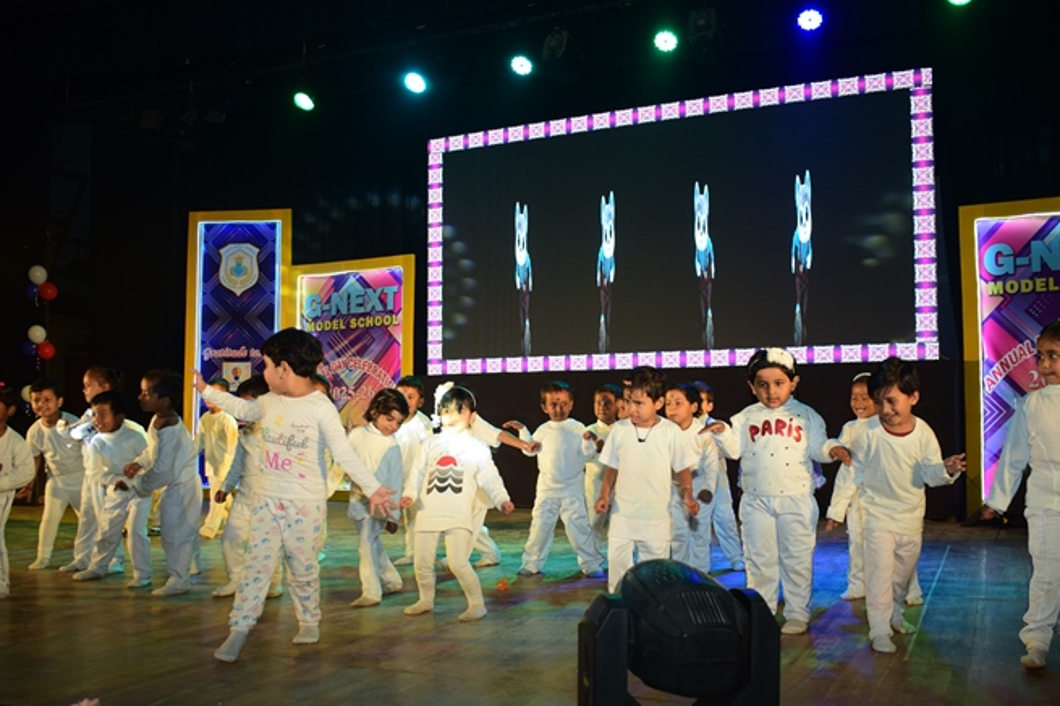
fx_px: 971
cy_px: 420
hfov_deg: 57.2
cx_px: 528
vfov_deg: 39.8
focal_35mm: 33
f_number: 3.5
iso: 500
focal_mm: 18
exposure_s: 1/125
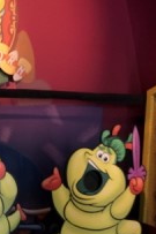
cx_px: -72
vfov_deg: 21.7
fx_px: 560
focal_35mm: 86
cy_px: 289
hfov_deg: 14.8
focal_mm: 3.99
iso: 25
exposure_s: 1/58
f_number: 1.8
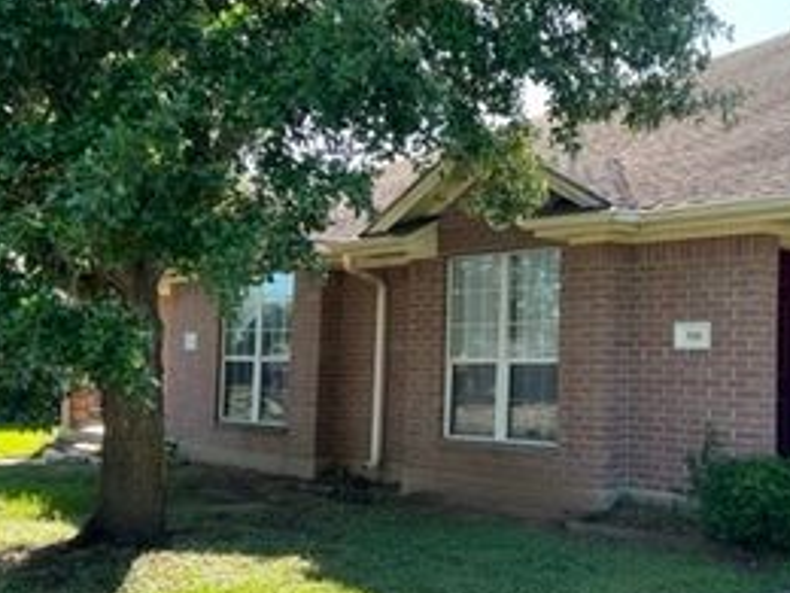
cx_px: 523
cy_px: 306
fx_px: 1141
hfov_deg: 37.8
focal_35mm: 50
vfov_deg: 29.1
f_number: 1.5
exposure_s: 1/456
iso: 50
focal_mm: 5.7
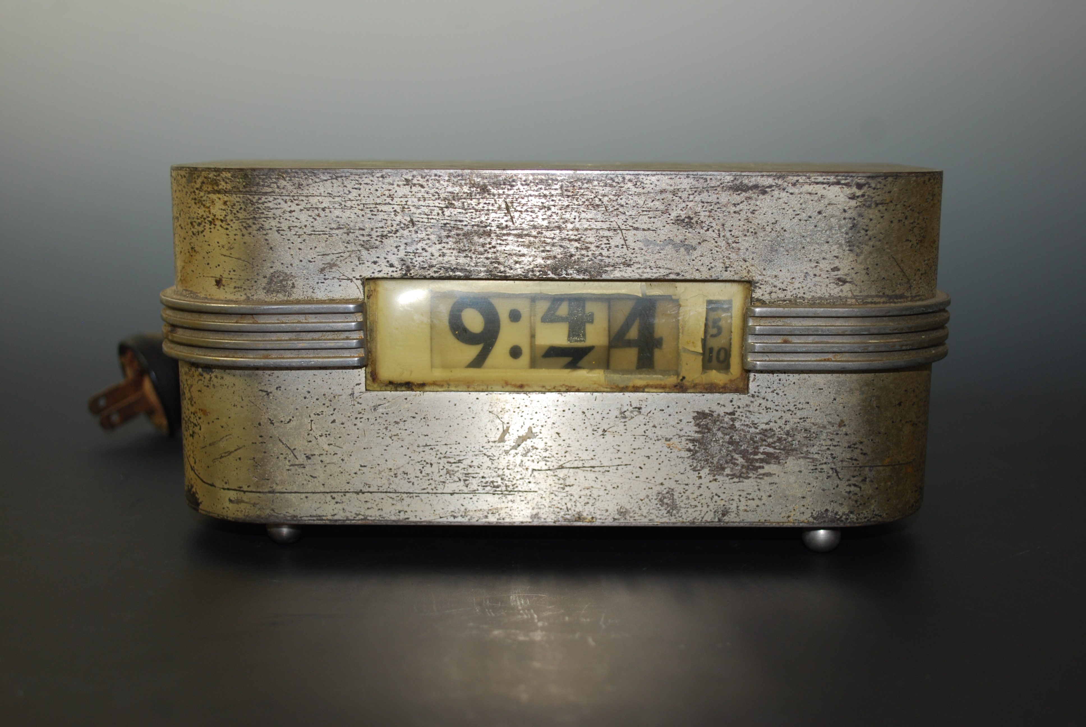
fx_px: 1314
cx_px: 543
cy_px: 364
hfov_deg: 44.9
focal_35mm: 44
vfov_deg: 30.9
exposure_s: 1/60
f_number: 4.8
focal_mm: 29
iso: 200
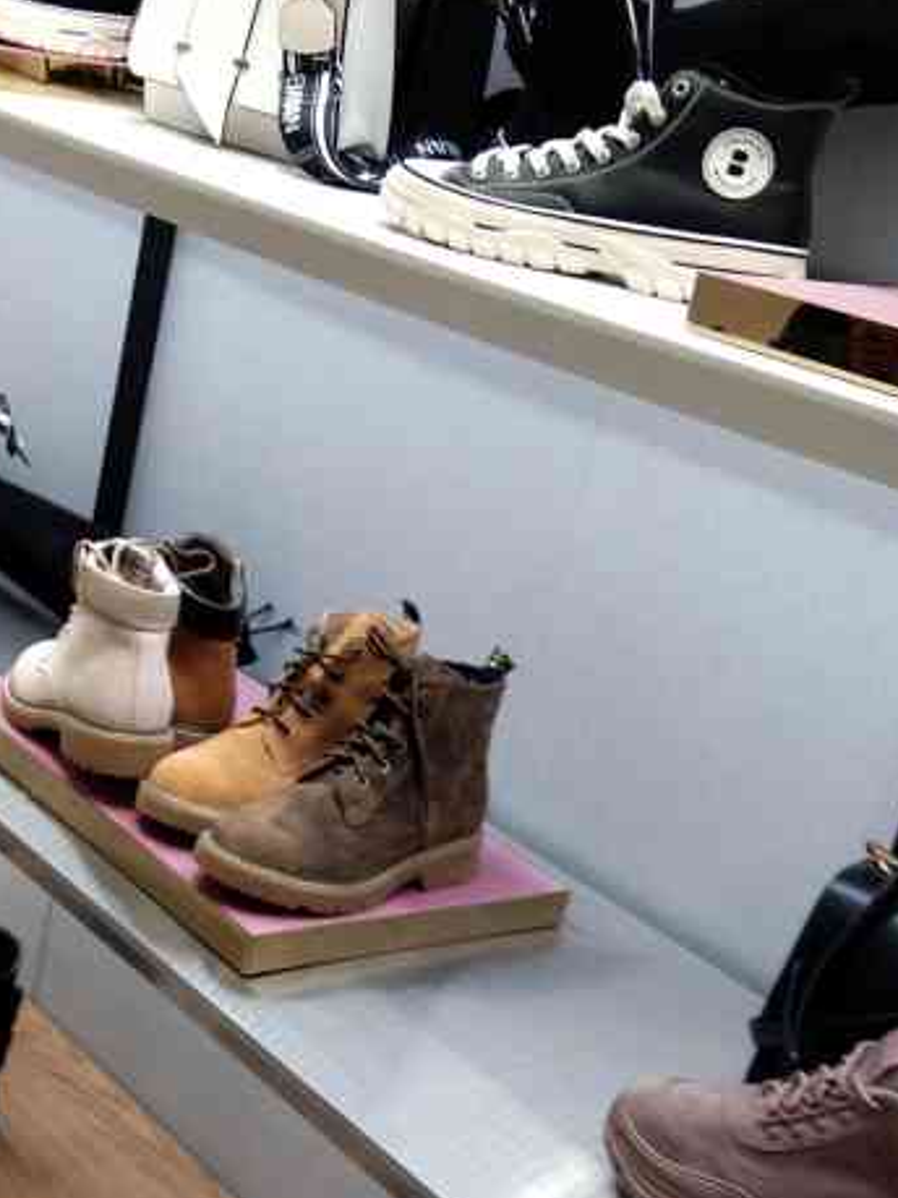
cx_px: 298
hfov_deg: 23.2
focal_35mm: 63
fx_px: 2180
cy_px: 787
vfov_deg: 30.5
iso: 80
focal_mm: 3.69
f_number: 2.2
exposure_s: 1/50
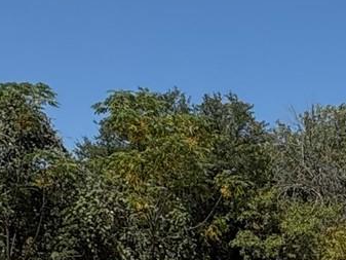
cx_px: 468
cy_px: 350
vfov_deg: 16.3
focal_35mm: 85
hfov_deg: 20.7
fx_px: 850
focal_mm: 2.22
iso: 50
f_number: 2.2
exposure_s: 1/4132
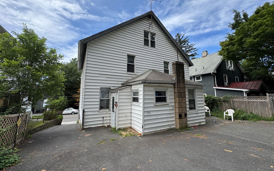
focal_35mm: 15
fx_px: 112
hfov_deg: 101.5
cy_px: 80
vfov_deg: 74.7
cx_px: 137
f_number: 2.2
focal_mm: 2.22
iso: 40
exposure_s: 1/779
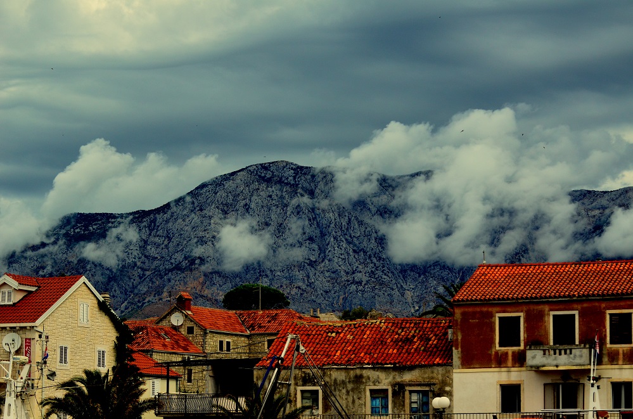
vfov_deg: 13.0
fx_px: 1842
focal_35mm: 105
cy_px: 210
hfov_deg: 19.5
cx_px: 316
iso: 640
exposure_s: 1/4000
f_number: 5
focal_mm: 70
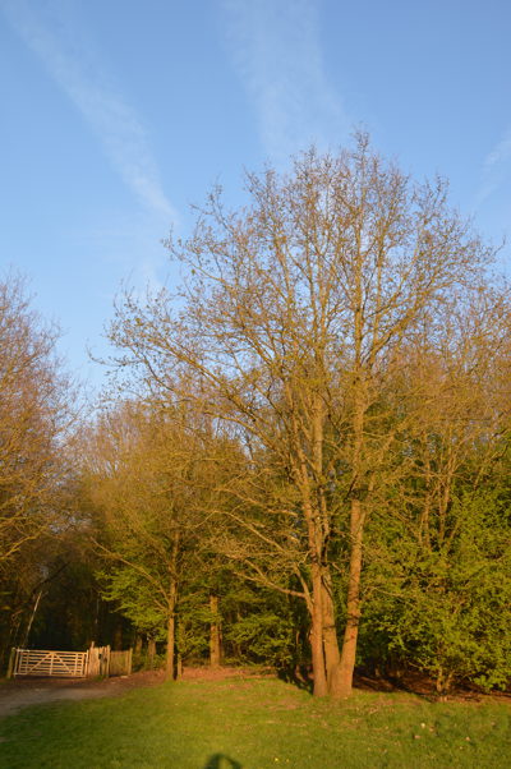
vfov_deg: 57.3
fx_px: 704
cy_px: 384
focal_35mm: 33
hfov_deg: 39.9
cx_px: 256
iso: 100
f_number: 5.6
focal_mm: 22
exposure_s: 1/125
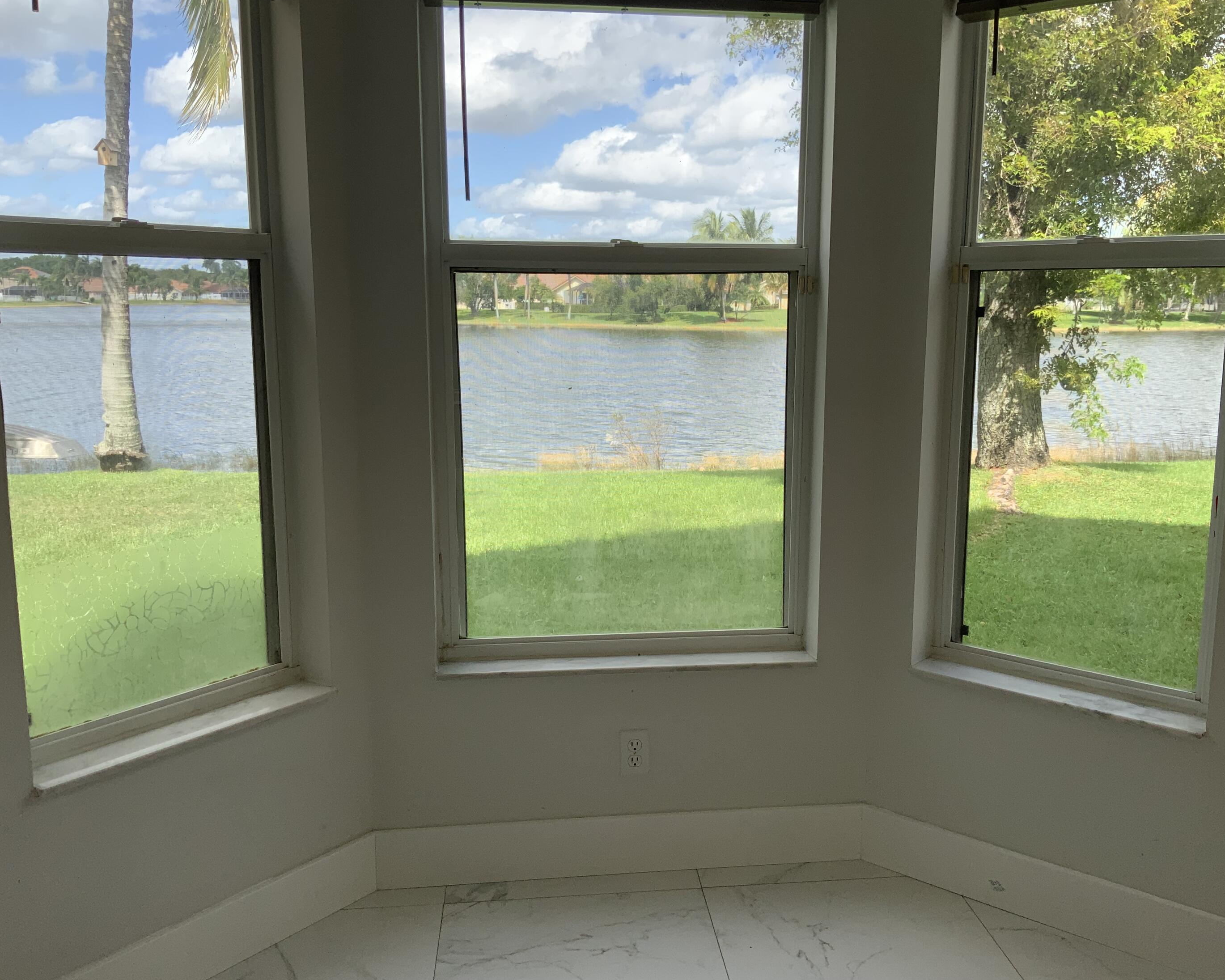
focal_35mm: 31
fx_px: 1124
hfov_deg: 57.1
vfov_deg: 47.1
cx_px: 670
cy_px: 479
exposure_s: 1/620
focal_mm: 3
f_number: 1.8
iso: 16
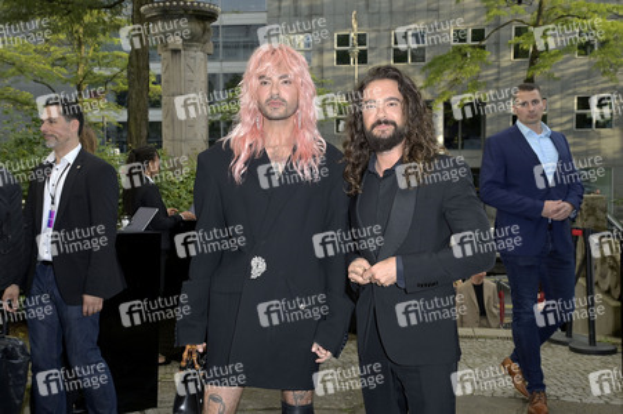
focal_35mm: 46
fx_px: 795
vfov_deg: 29.2
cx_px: 312
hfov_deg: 42.8
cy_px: 207
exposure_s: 1/250
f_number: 7.1
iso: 640
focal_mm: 46
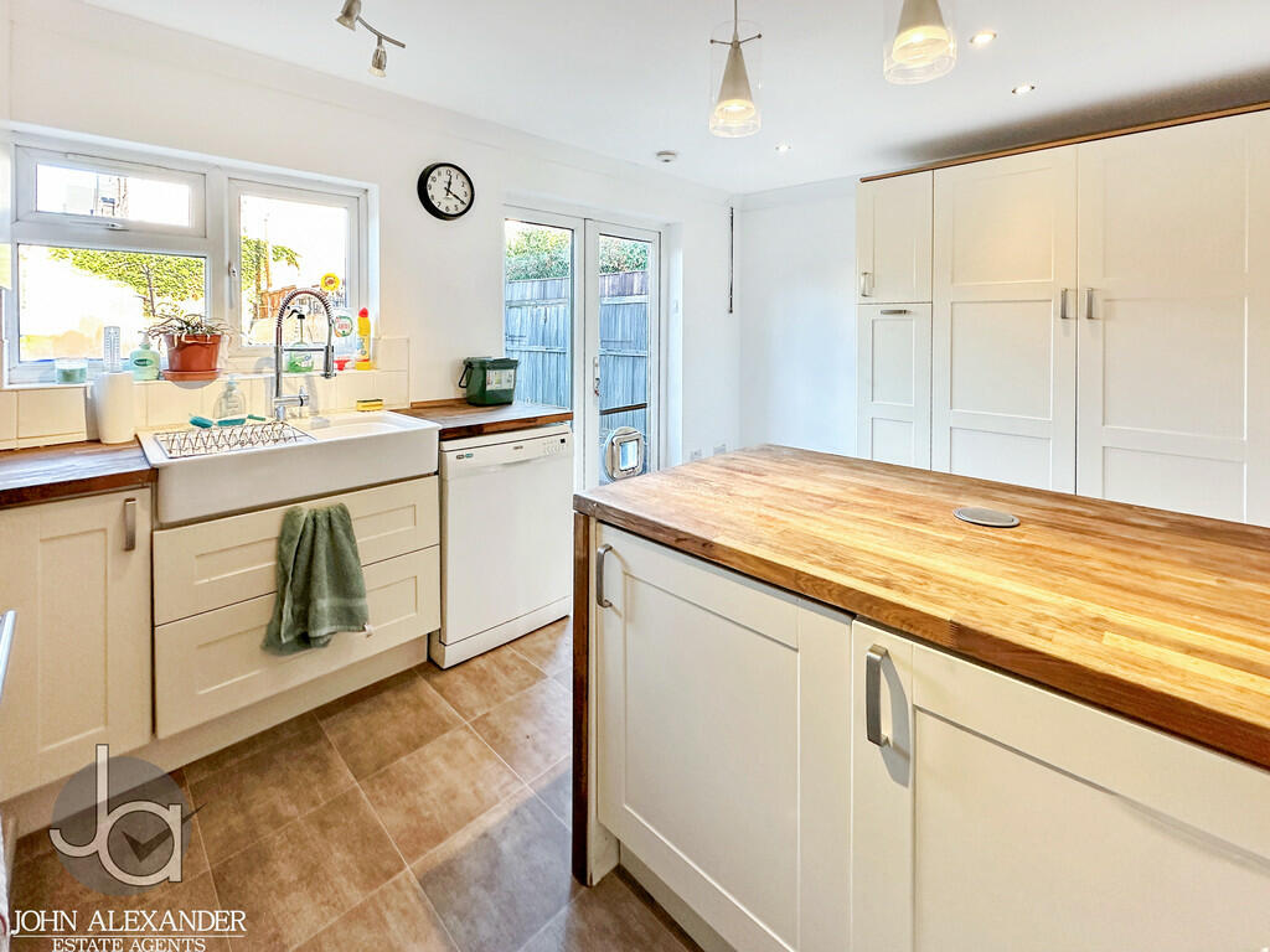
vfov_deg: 85.7
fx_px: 514
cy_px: 476
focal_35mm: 14
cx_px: 635
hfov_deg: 102.1
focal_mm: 2.22
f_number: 2.2
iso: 250
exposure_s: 1/100
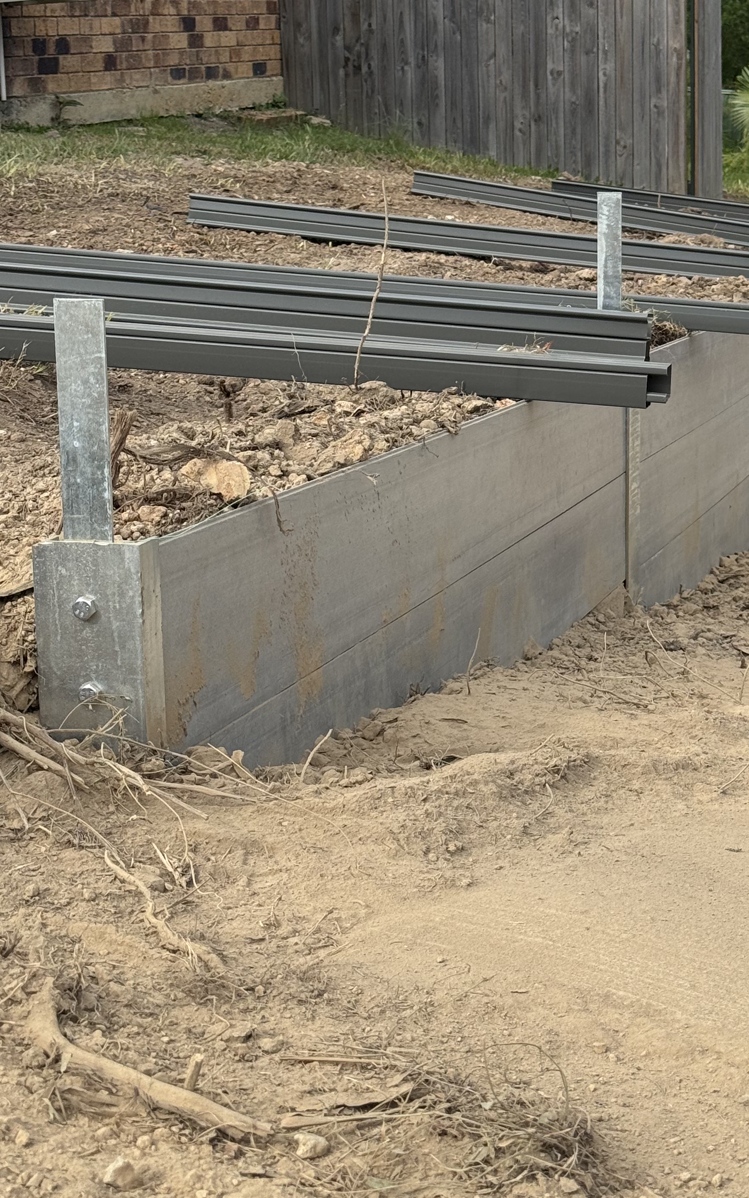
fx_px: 2384
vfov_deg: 28.1
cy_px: 431
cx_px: 567
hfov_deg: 17.7
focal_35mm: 73
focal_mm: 6.76
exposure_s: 1/3425
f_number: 1.78
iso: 64
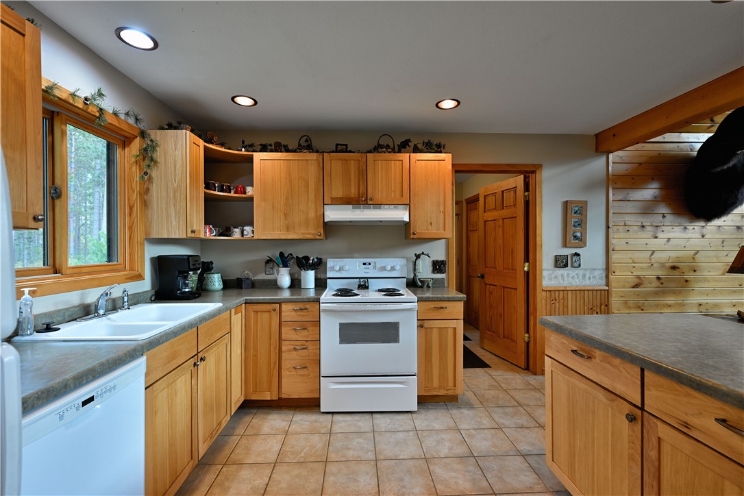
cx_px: 372
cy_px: 248
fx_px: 331
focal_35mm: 16
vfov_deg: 73.7
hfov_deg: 96.7
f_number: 5.6
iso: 200
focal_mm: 16
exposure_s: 1/15
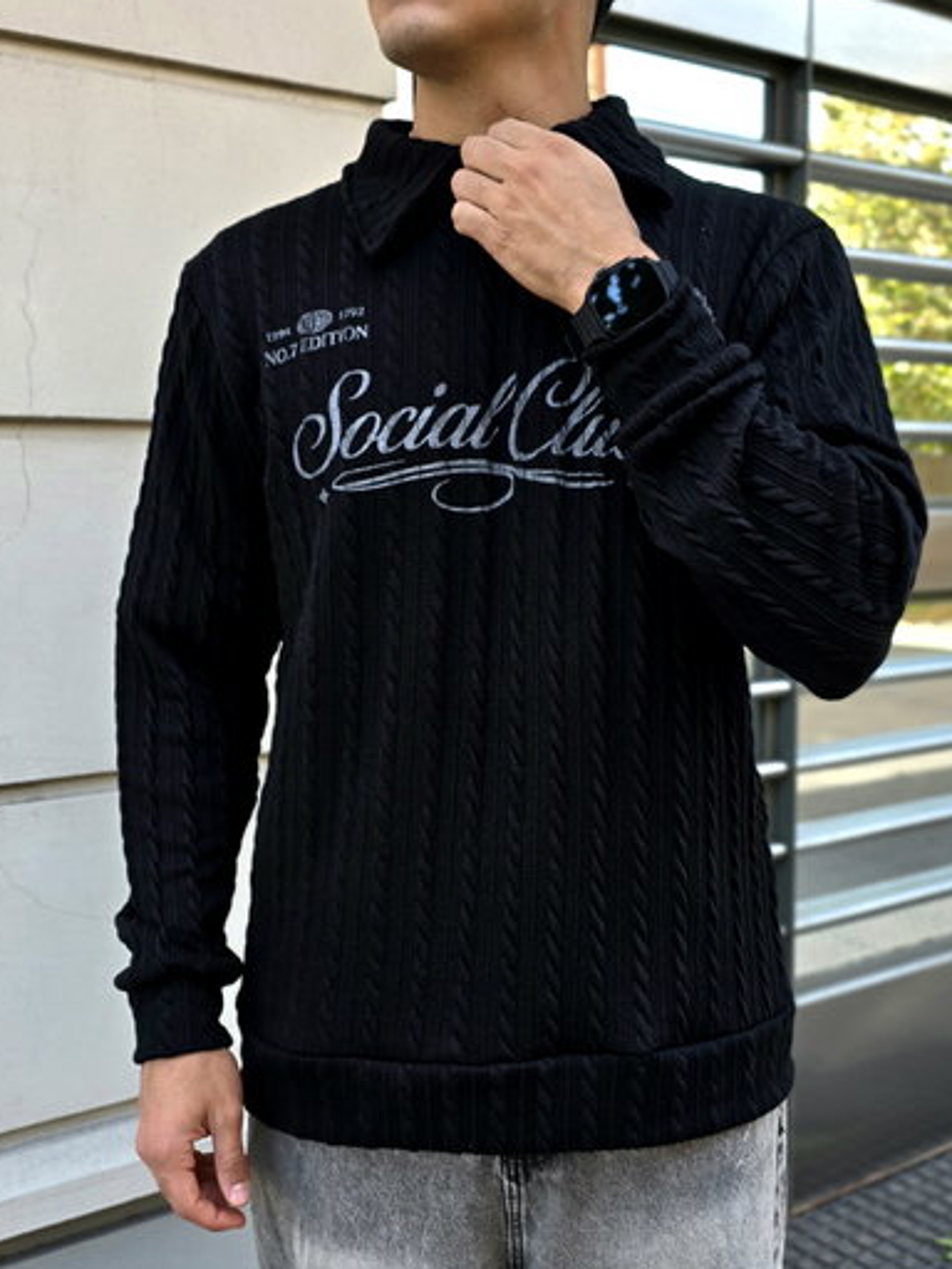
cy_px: 652
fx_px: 880
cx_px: 478
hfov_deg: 56.8
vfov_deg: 71.6
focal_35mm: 24
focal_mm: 6.3
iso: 20
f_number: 1.7
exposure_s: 1/101
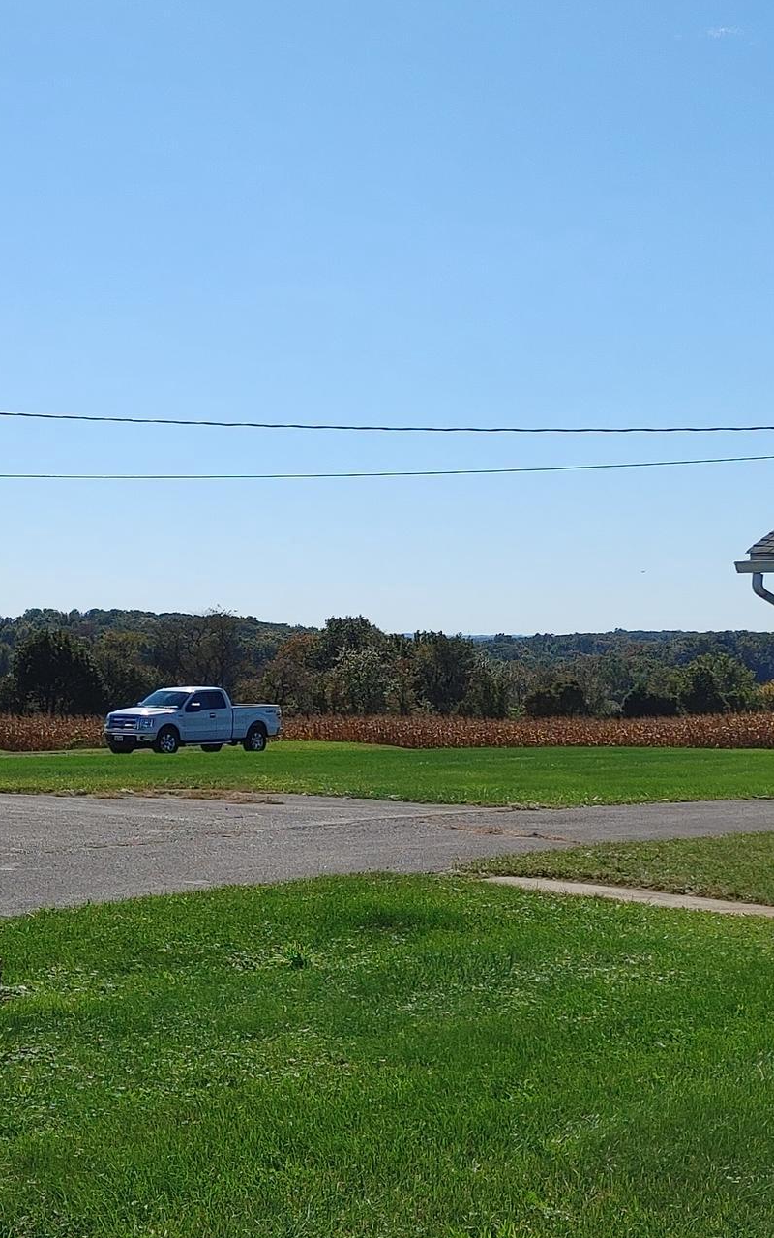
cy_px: 676
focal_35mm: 56
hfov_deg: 23.2
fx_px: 1889
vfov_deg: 36.2
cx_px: 365
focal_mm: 4.81
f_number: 1.8
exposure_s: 1/3448
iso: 50
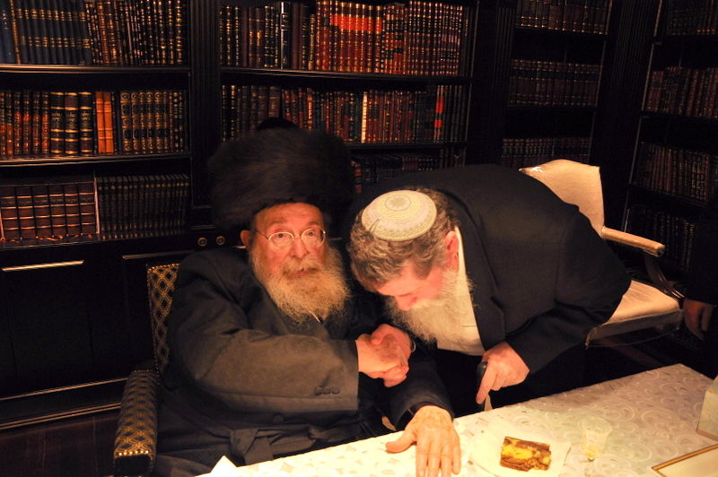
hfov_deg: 59.5
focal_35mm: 32
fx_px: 628
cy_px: 238
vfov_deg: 41.6
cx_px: 359
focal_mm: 21
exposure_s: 1/60
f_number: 5
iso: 400
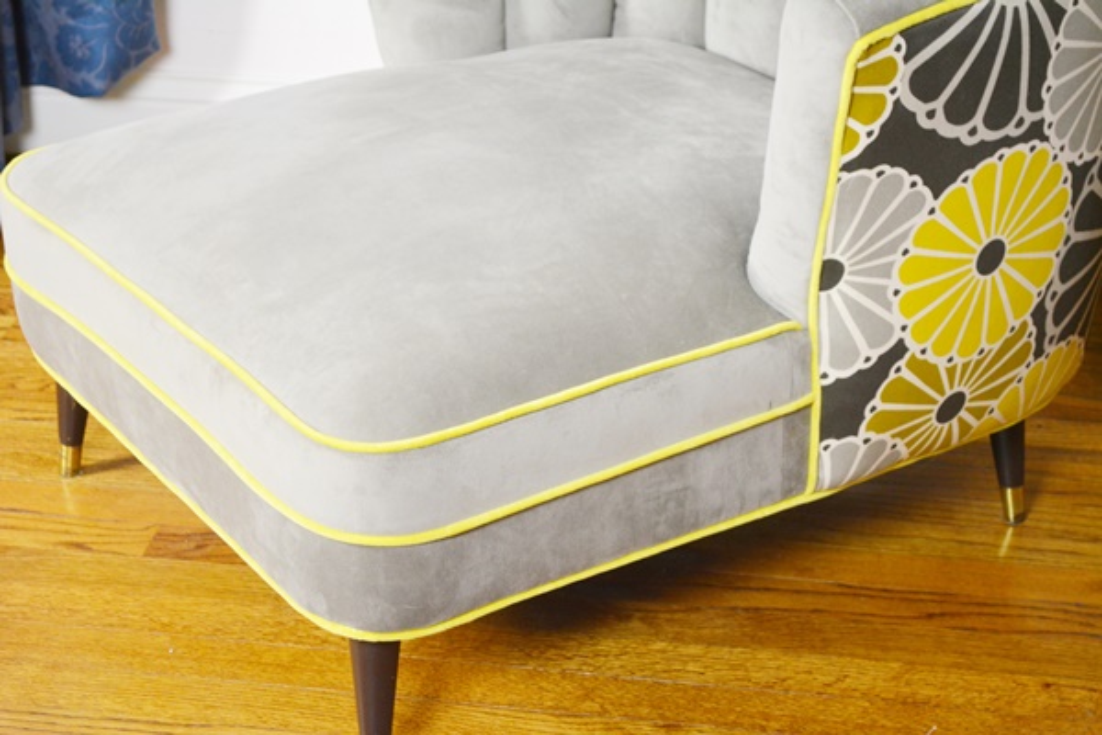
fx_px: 2204
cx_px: 551
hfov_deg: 28.1
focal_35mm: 72
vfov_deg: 18.9
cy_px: 368
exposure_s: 1/30
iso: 1250
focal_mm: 48
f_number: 5.3
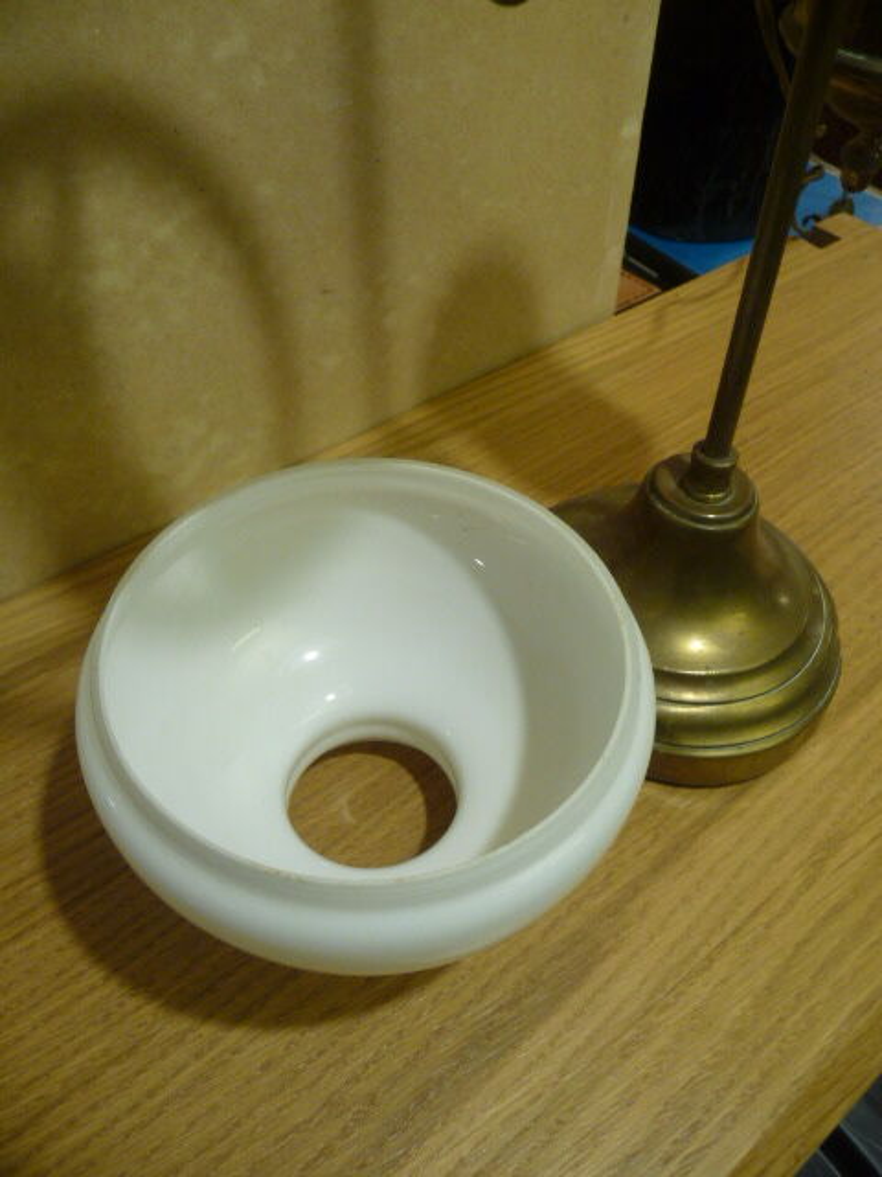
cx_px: 441
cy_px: 588
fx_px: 951
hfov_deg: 49.7
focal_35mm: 28
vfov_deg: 63.4
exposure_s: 1/30
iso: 200
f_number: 3.3
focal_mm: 4.7
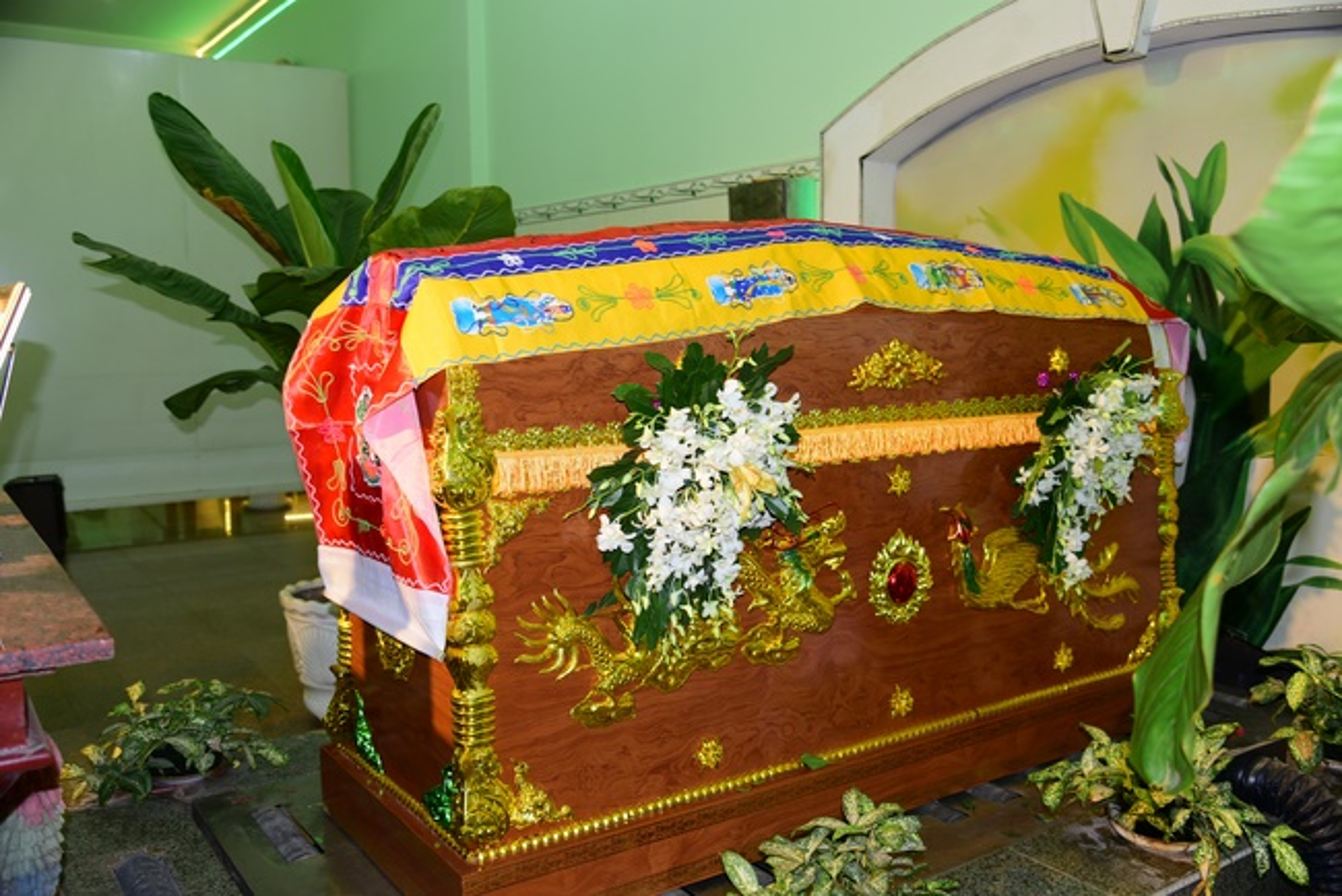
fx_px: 1156
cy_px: 448
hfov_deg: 60.3
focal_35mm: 31
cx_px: 671
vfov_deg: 42.4
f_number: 4
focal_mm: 31
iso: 320
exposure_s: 1/60
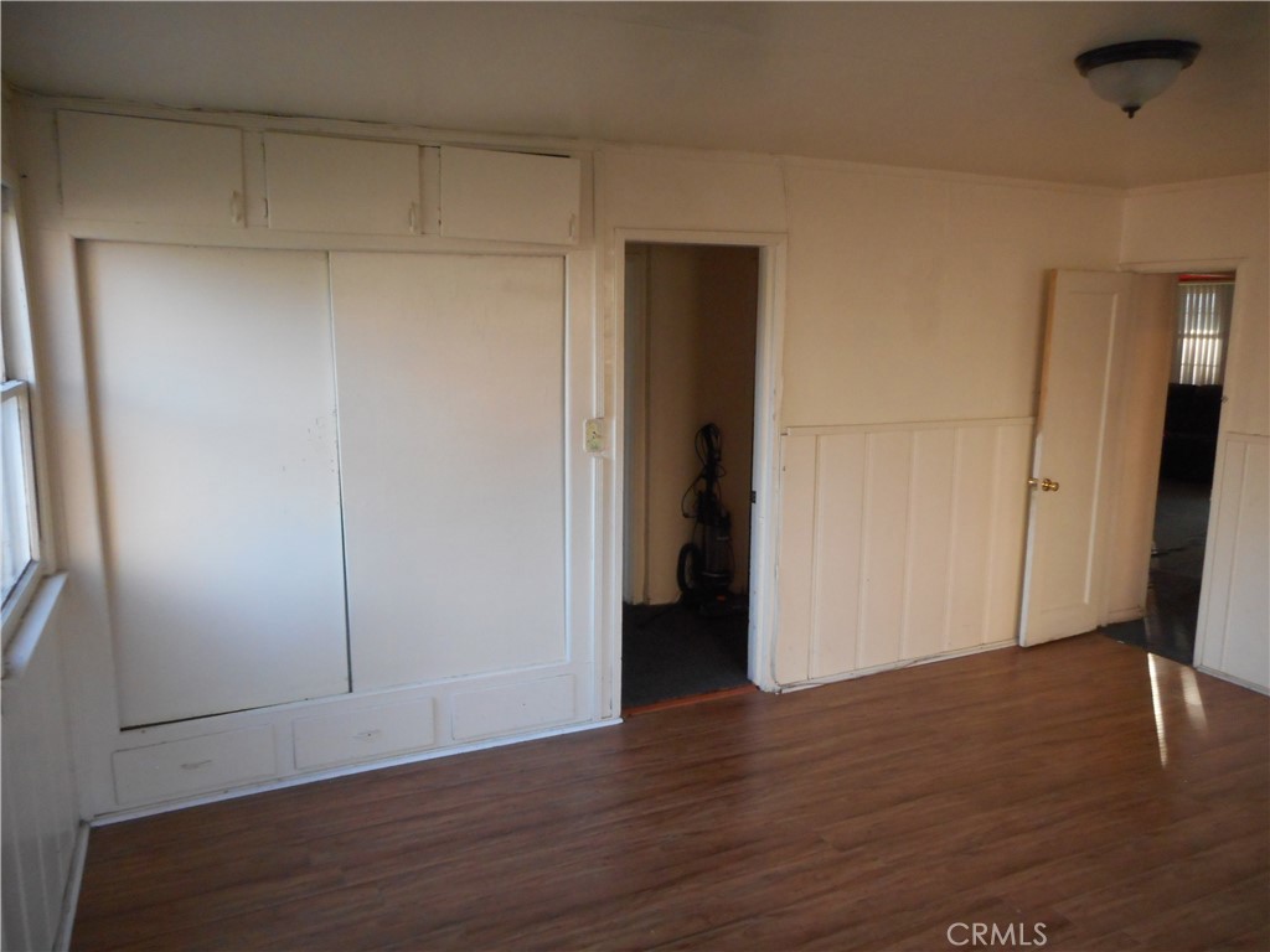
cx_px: 635
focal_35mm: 25
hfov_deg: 69.4
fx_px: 917
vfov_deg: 54.9
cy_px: 476
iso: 320
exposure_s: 1/30
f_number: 3.7
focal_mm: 4.5
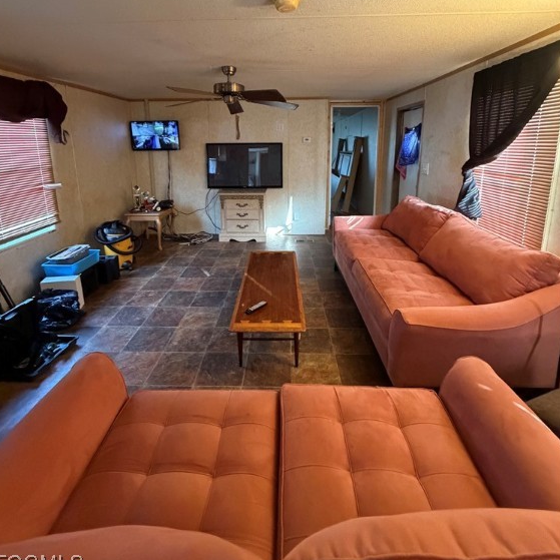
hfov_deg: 84.0
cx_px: 276
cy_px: 201
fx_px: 311
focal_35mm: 17
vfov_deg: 82.0
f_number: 2.2
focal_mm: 2.22
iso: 1000
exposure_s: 1/60
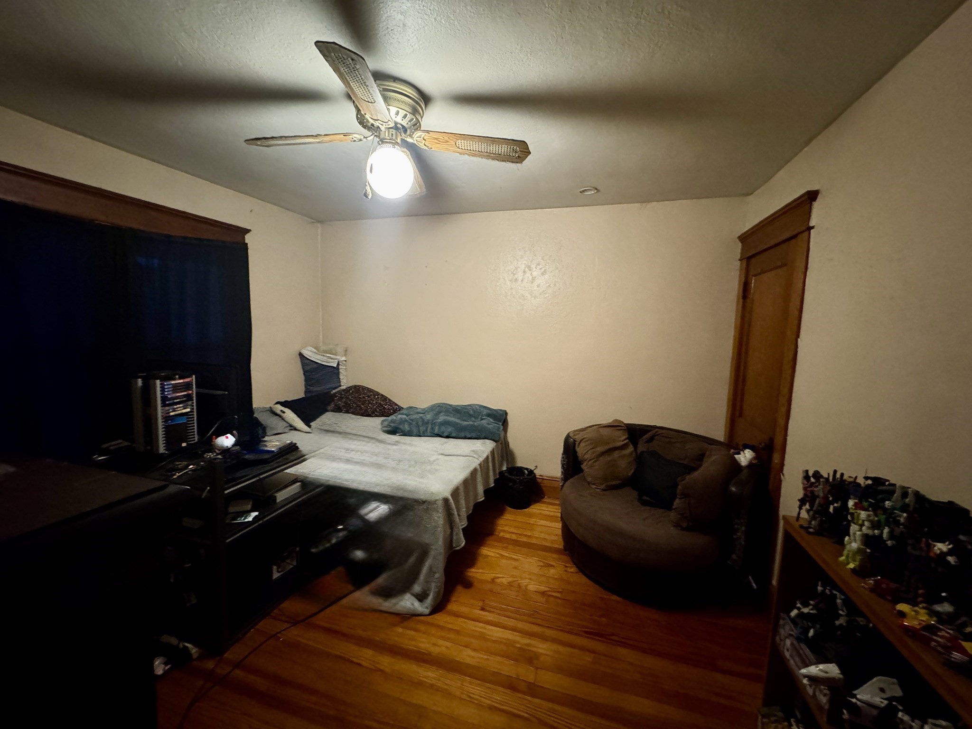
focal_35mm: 14
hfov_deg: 102.1
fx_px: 393
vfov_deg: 85.7
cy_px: 364
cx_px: 486
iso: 1250
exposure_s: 1/40
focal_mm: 2.22
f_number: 2.2
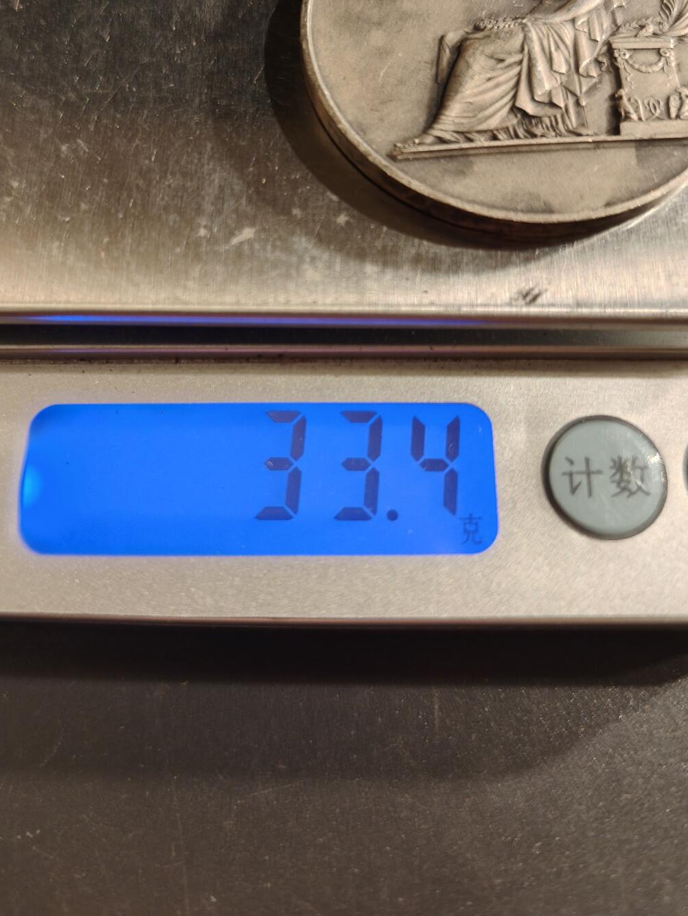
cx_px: 303
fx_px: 821
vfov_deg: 57.6
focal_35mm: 31
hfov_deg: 45.4
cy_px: 343
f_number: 1.6
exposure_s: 1/111
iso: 250
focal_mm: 6.06
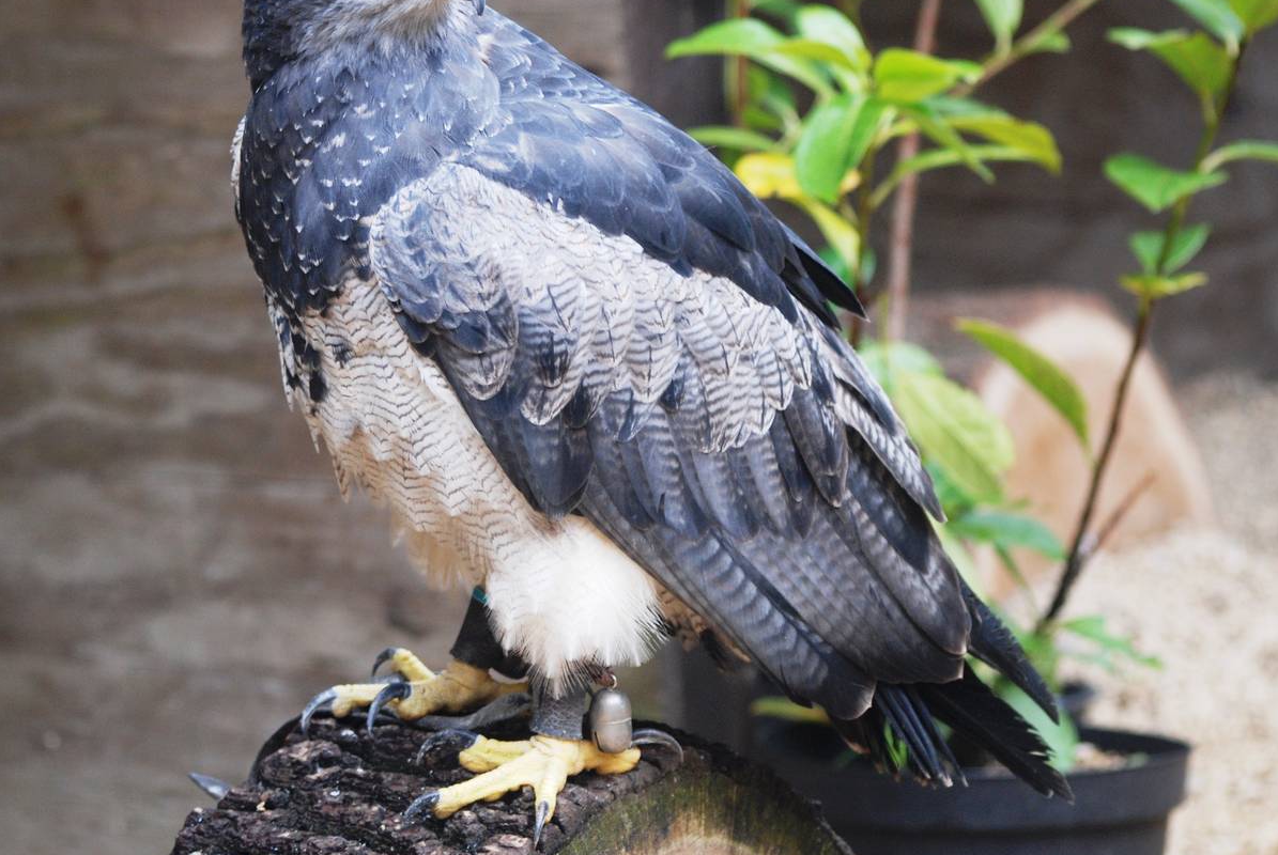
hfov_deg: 9.3
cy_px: 324
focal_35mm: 221
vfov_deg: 6.2
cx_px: 528
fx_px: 7855
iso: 400
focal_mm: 110
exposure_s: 1/200
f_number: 4.2
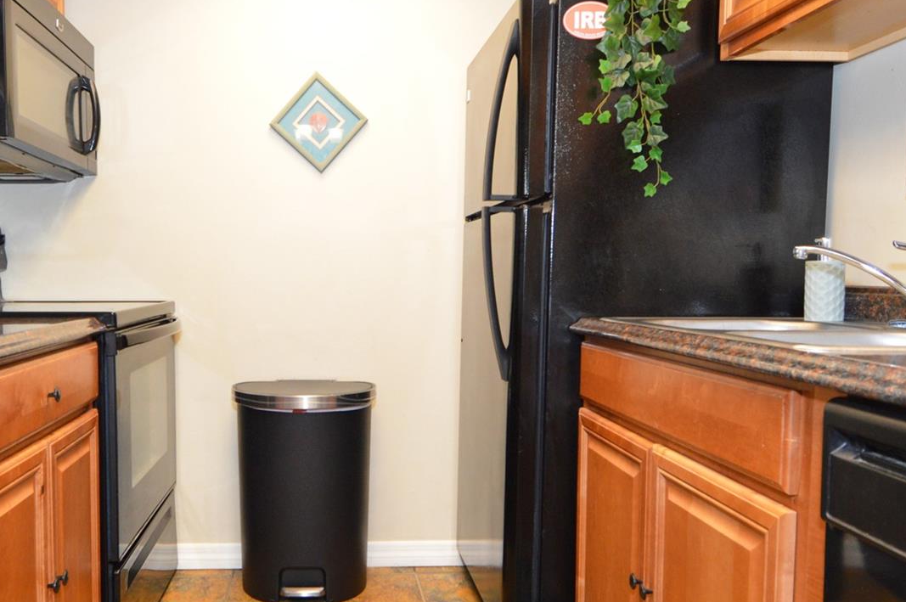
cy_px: 352
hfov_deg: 65.9
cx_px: 312
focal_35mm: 27
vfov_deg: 47.6
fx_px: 679
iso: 900
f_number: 4
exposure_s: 1/60
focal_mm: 12
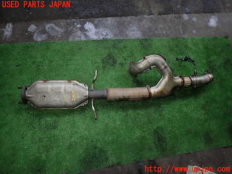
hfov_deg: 69.4
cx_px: 116
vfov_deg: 54.9
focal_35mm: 25
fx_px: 168
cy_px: 87
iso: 160
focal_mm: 4.5
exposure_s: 1/30
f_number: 5.6
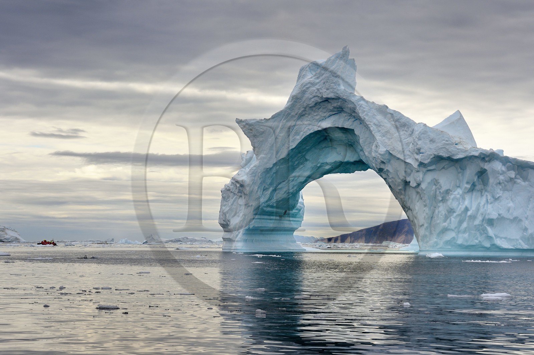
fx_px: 1408
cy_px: 178
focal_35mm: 95
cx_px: 267
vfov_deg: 14.4
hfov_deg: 21.5
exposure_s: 1/640
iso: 400
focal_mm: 95
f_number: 9
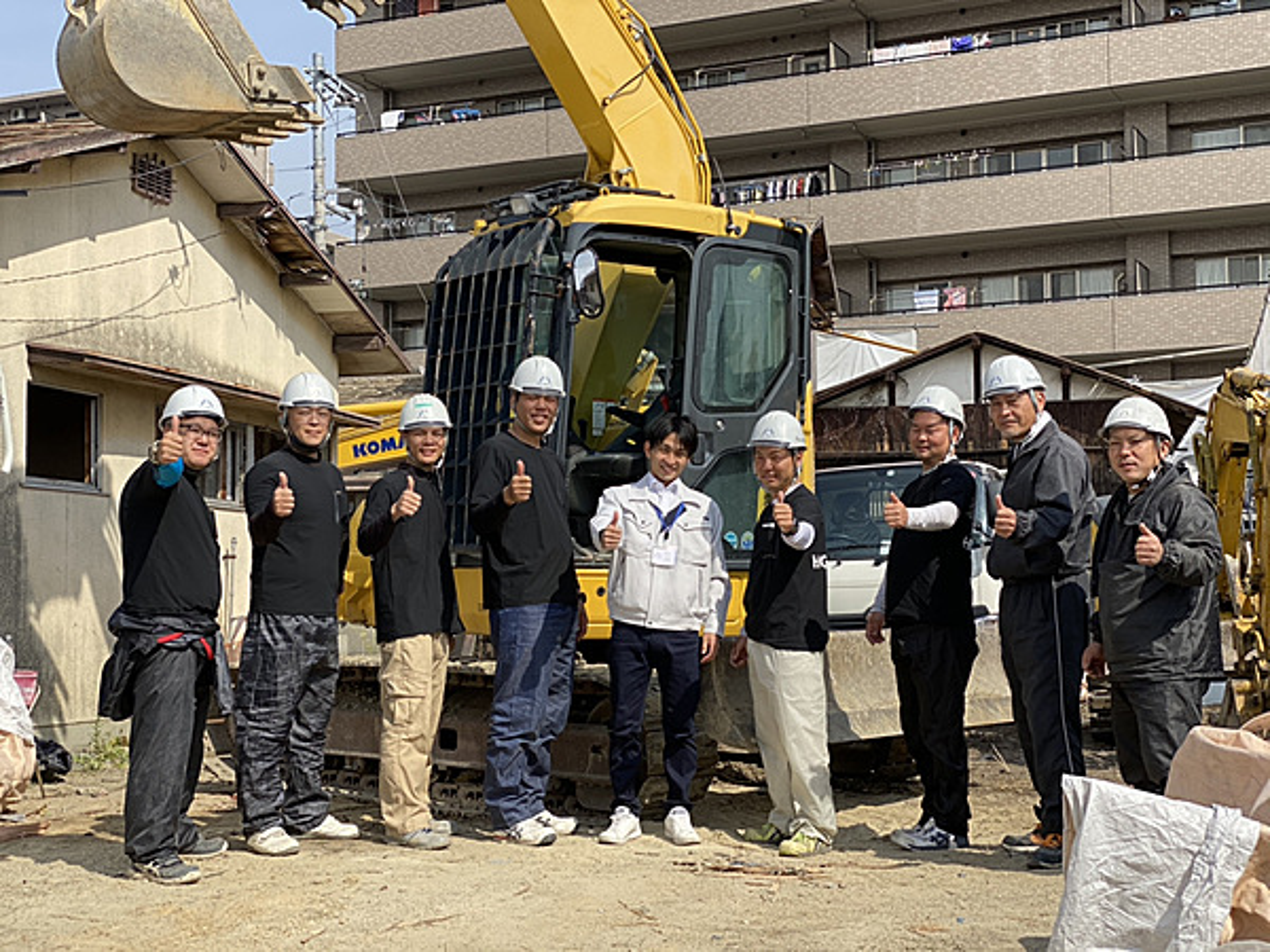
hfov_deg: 36.8
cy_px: 476
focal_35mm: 52
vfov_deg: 28.0
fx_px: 1908
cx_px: 635
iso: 20
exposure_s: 1/1295
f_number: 2
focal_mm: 6
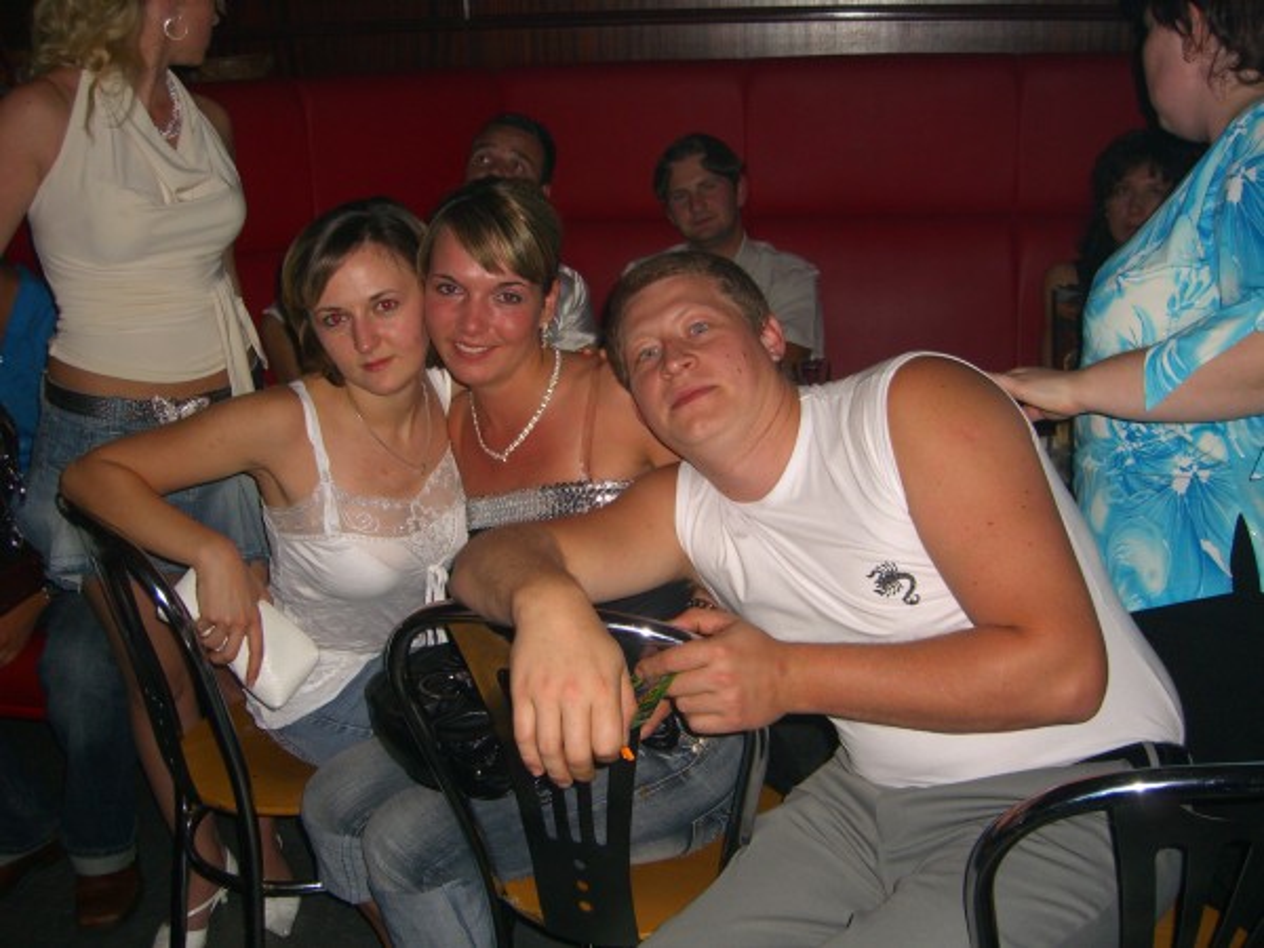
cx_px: 632
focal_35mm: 38
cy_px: 474
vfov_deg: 37.7
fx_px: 1388
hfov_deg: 49.0
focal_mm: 7.9
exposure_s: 1/60
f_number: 2.8
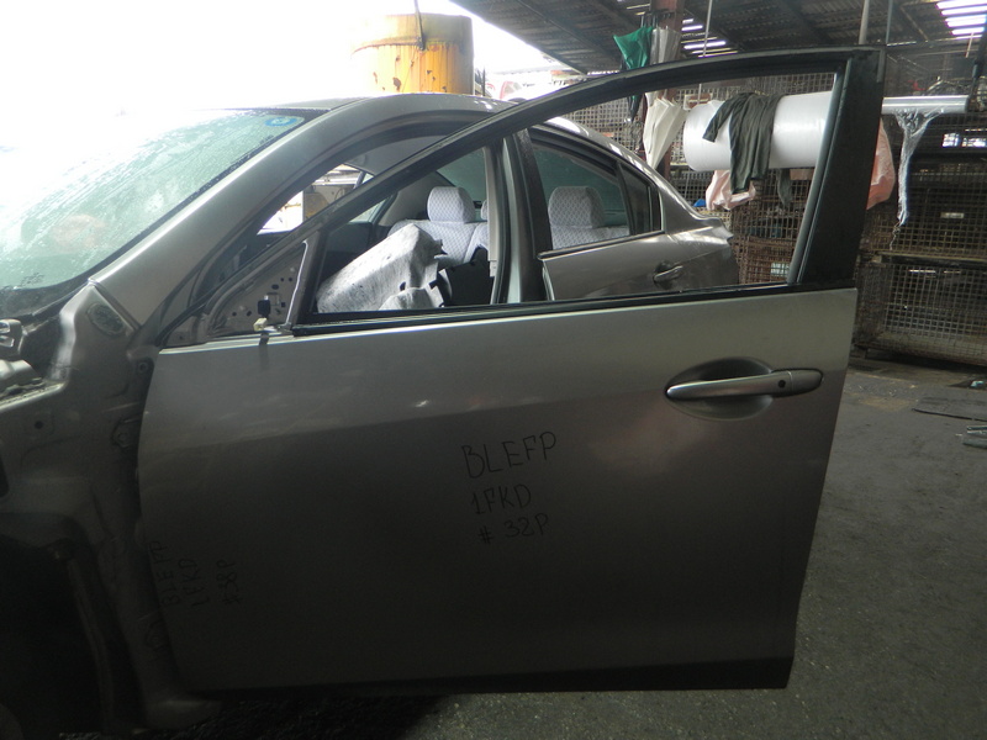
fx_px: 713
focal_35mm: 25
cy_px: 370
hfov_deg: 69.4
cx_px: 494
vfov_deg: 54.9
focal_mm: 4.5
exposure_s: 1/30
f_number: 3.1
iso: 110
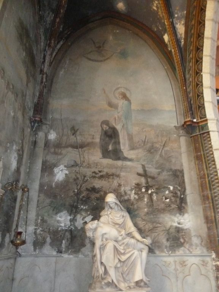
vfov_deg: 69.4
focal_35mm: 25
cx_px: 110
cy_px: 146
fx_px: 211
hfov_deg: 54.9
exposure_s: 1/3.2
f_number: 3.3
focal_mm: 4.1
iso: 800
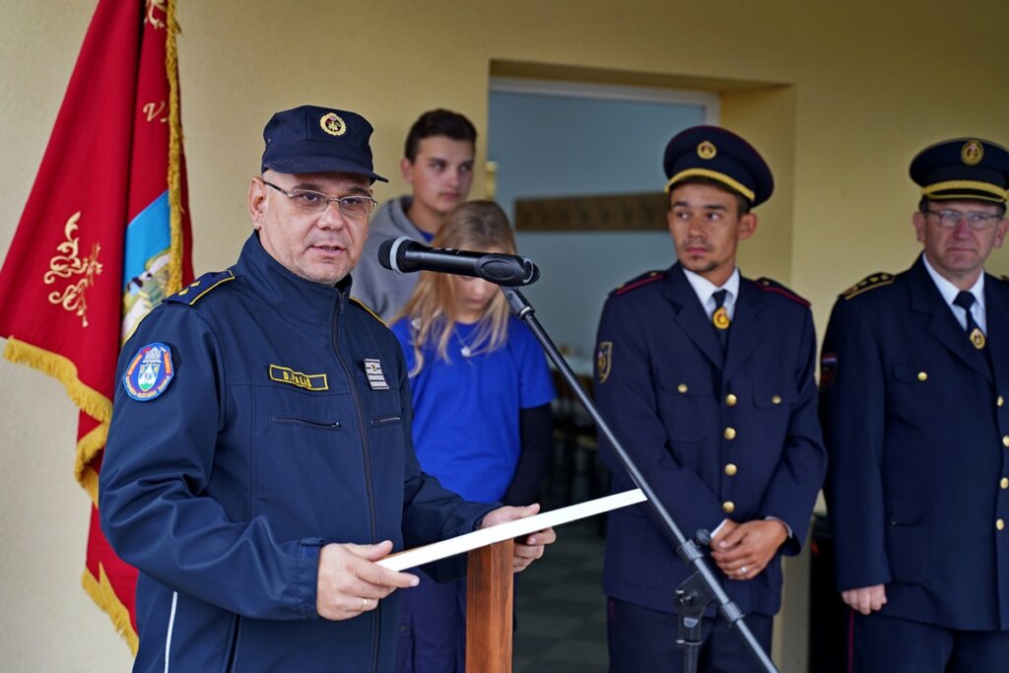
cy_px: 336
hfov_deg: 37.5
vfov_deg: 25.5
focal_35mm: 53
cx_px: 504
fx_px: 1486
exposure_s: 1/50
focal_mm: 53
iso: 100
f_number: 2.8
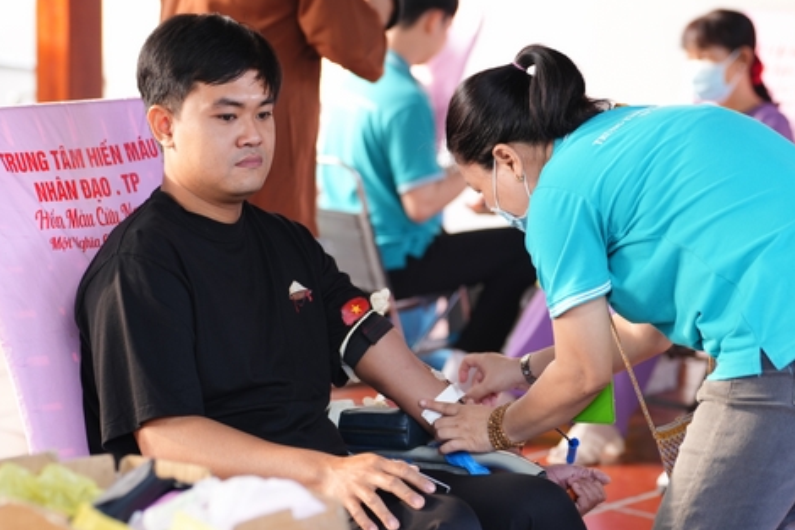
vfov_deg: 11.5
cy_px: 236
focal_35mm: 119
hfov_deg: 17.2
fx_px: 2627
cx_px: 423
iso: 400
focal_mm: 86
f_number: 2.8
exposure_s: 1/60
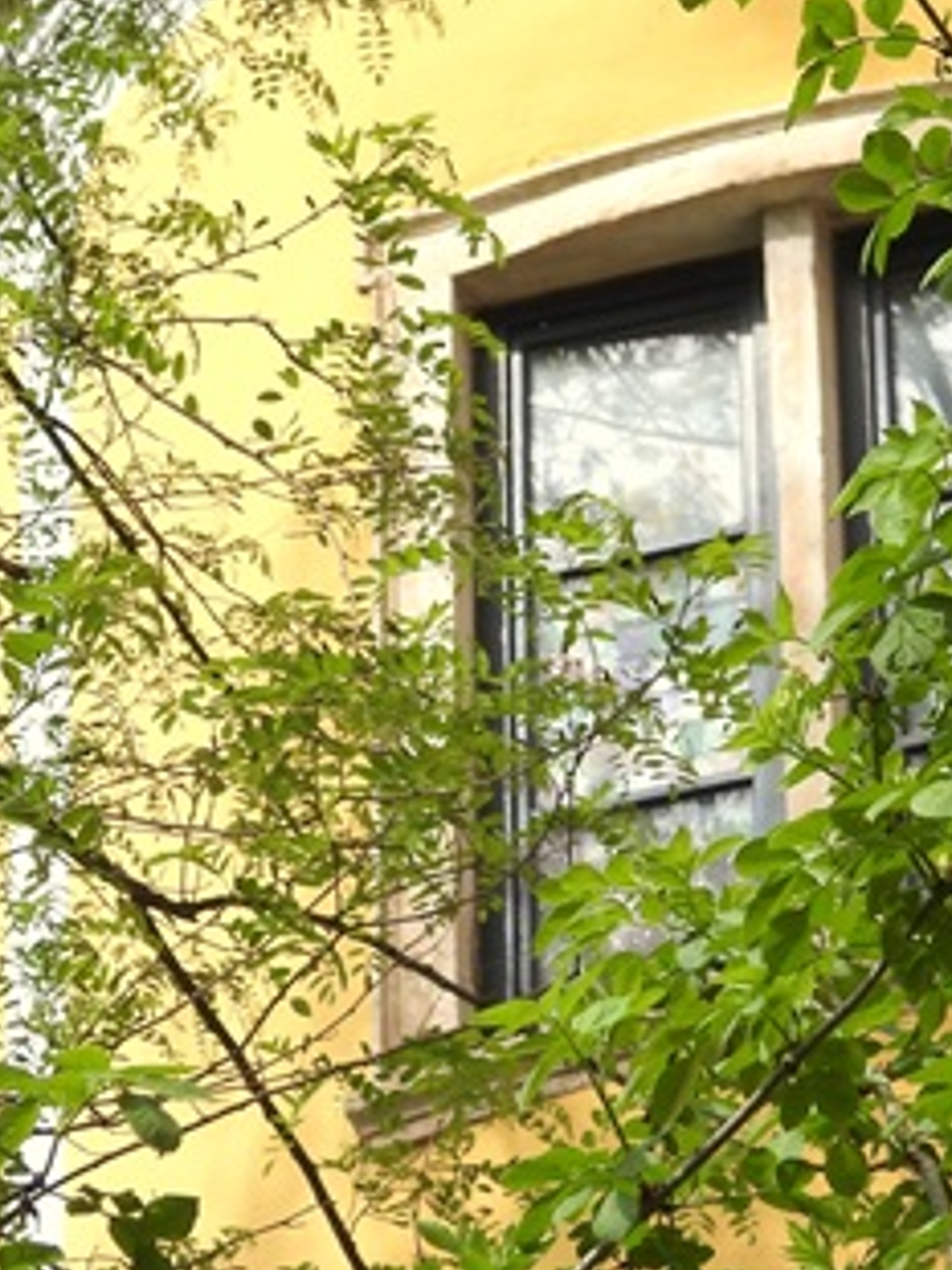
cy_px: -12
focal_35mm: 270
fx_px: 9907
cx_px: 740
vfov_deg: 7.3
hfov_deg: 5.5
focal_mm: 18.7
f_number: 4
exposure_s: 1/800
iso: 100
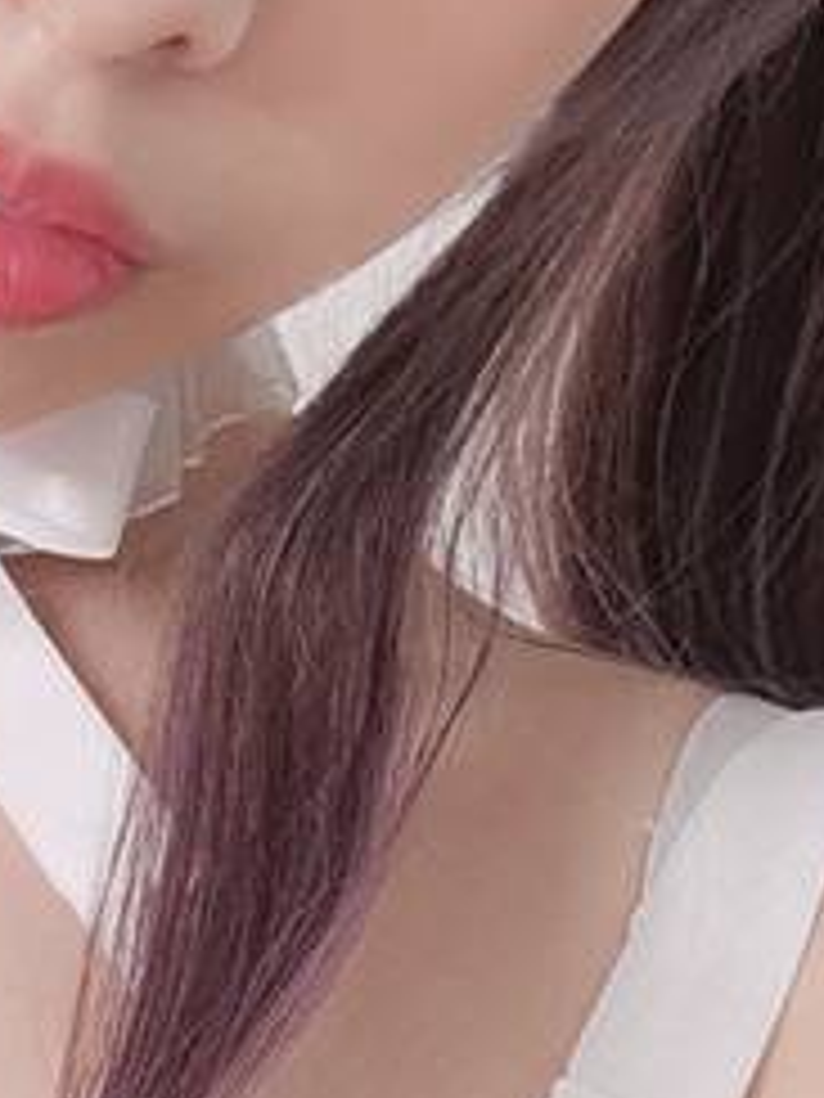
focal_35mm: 164
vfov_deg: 11.7
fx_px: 5205
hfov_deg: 8.9
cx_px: -176
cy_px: 1490
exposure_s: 1/25
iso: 80
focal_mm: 4.36
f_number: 1.8
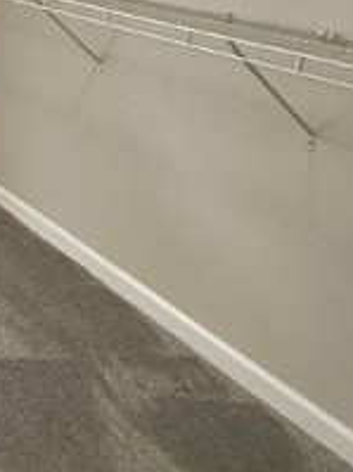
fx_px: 735
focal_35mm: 54
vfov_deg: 33.8
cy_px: 57
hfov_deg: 21.2
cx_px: -223
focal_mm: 2.22
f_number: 2.2
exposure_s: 1/99
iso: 160
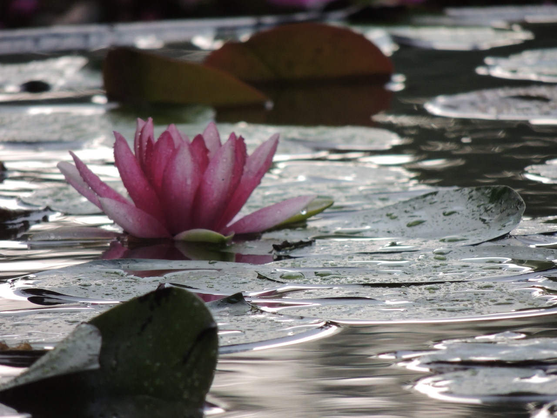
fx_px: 16091
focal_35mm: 1000
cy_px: 209
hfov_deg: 2.0
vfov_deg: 1.5
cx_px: 278
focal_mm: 180
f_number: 5.9
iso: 560
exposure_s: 1/500
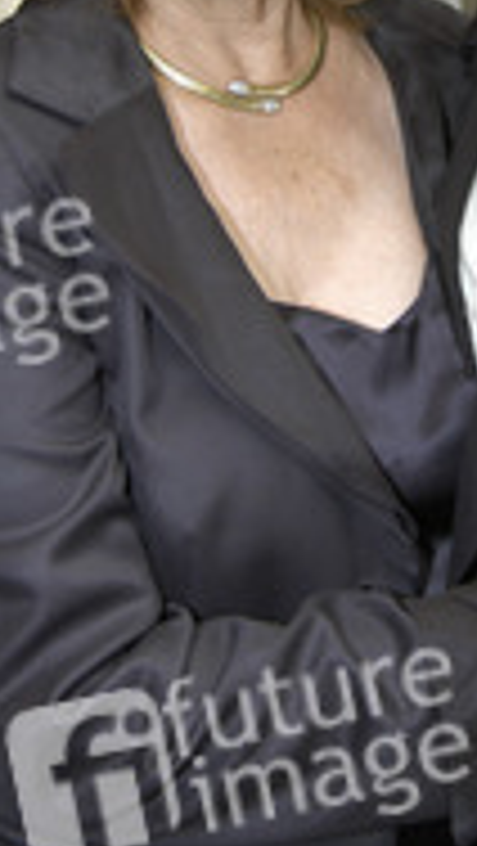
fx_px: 1796
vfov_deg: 25.7
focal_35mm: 80
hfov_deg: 15.1
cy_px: 81
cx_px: 369
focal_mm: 24
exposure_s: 1/50
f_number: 4
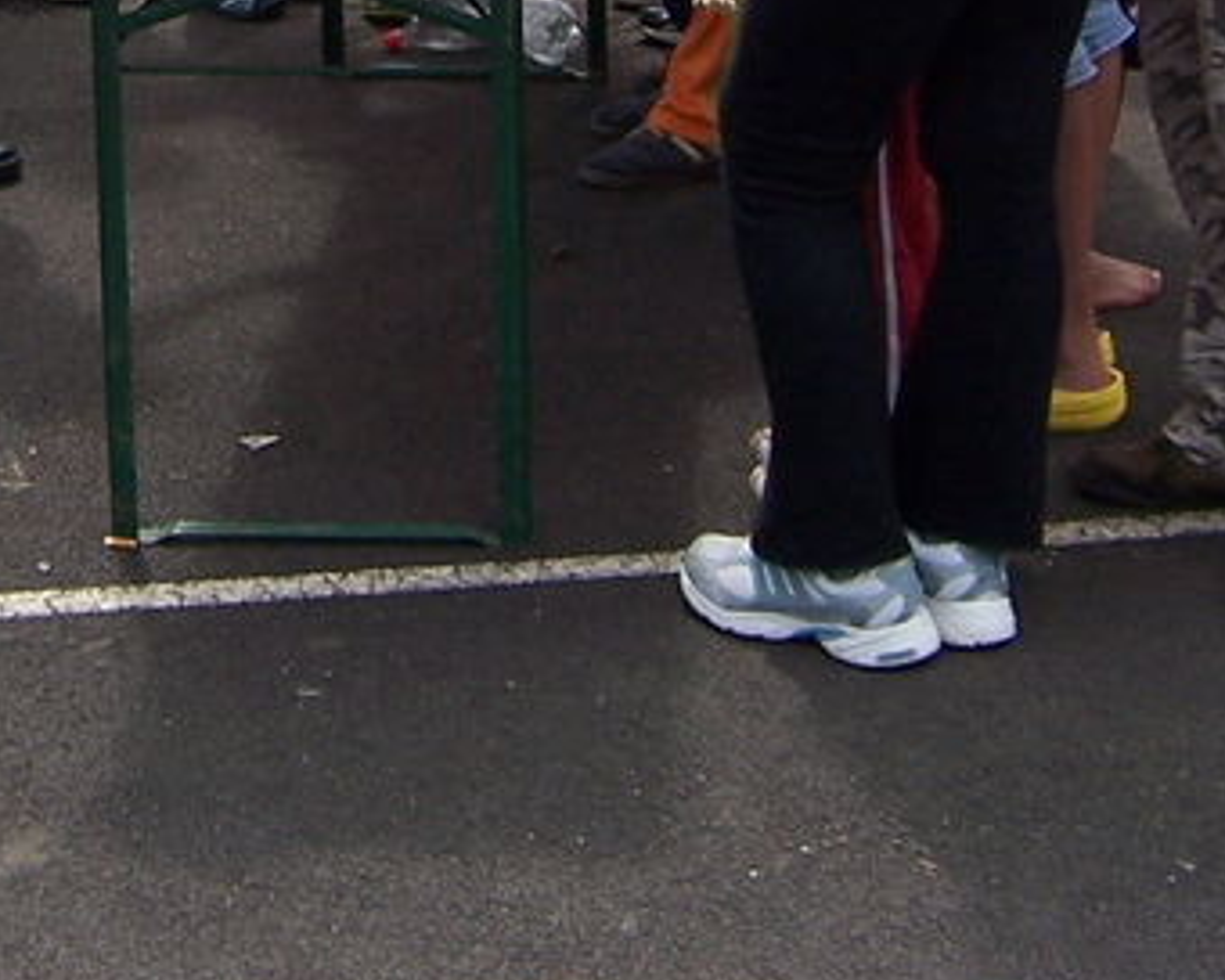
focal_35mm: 97
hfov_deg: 19.6
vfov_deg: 15.0
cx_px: 274
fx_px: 3517
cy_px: -357
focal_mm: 5.5
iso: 80
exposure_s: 1/750
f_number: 3.4
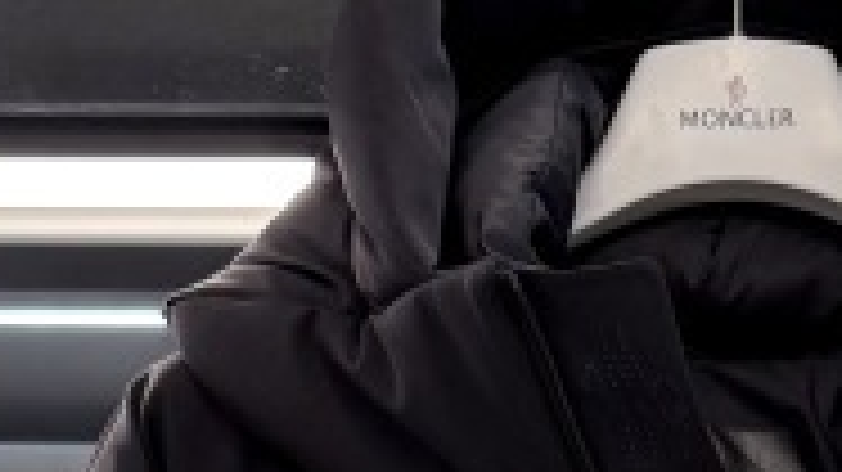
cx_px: 711
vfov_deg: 9.0
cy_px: 1358
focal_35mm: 112
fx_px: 2499
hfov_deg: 18.9
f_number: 1.78
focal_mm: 6.76
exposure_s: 1/121
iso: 125
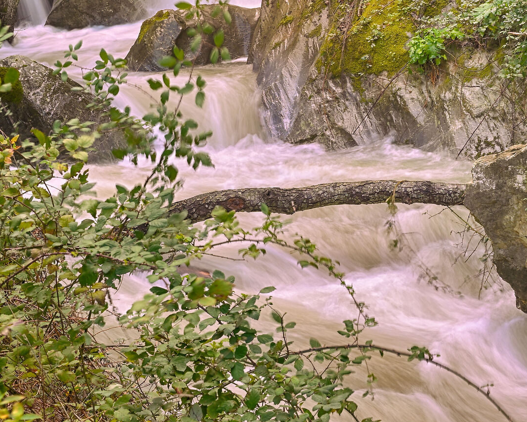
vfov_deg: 14.6
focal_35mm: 105
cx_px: 359
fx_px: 1638
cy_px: 98
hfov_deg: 18.2
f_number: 16
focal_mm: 50
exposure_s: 1/3
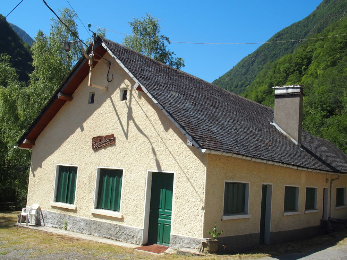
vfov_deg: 37.7
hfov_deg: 49.0
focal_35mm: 38
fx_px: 381
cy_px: 130
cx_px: 174
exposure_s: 1/500
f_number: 4.5
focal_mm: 8.1
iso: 100
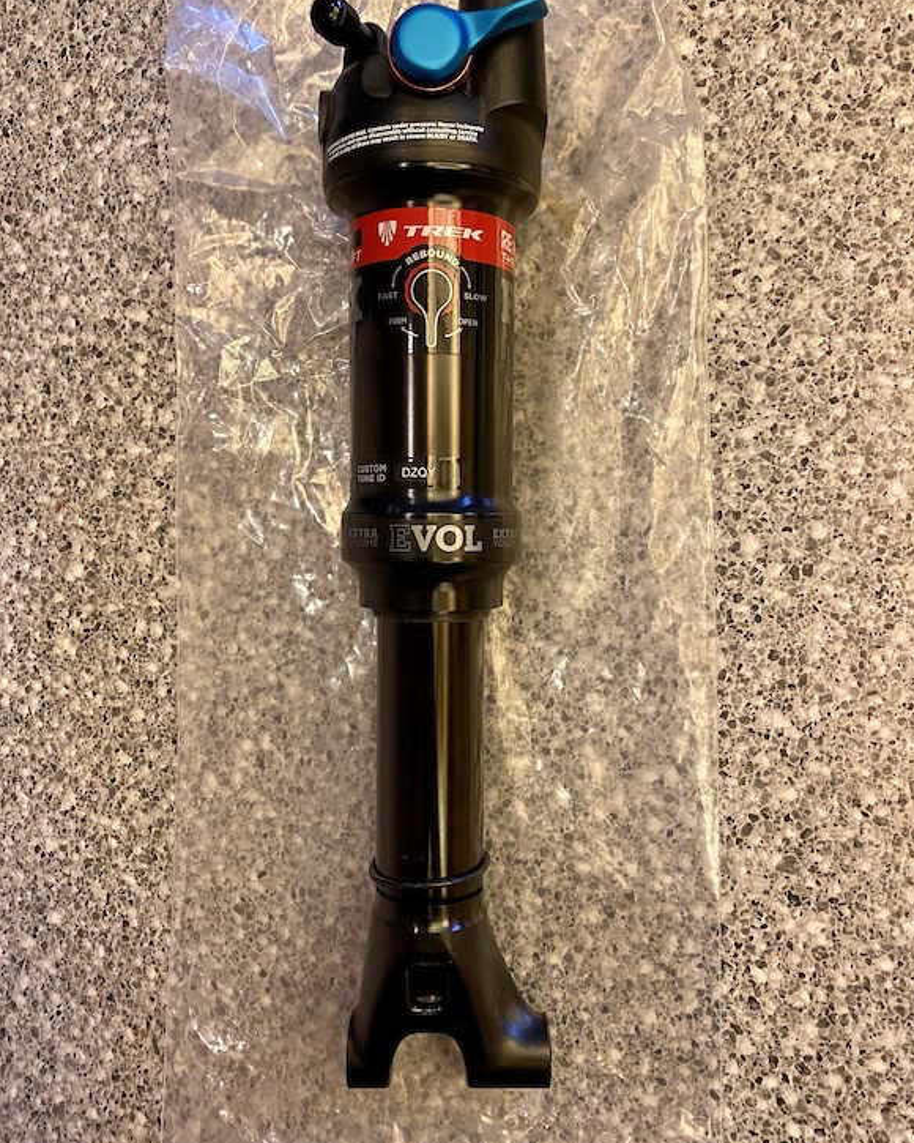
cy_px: 549
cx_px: 471
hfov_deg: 51.5
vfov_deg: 62.2
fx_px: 947
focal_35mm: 28
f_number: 1.8
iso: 250
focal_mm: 4.25
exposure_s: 1/60
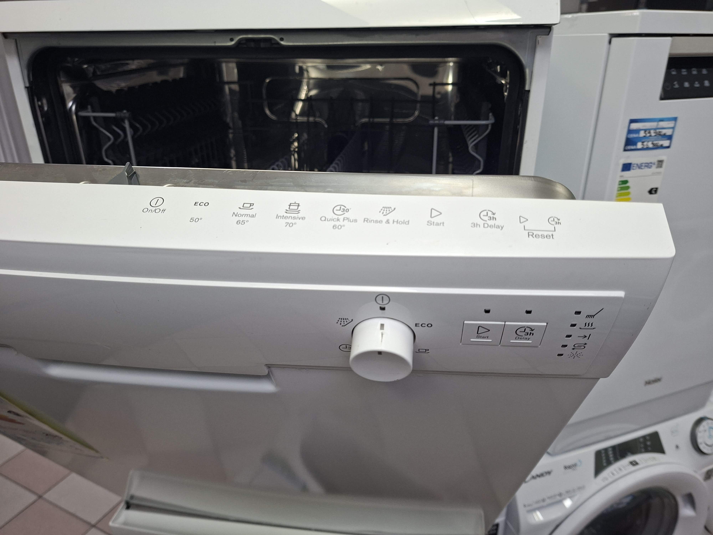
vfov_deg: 58.9
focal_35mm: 23
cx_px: 356
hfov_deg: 73.9
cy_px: 268
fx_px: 474
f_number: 1.8
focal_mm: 5.54
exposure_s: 1/100
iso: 125
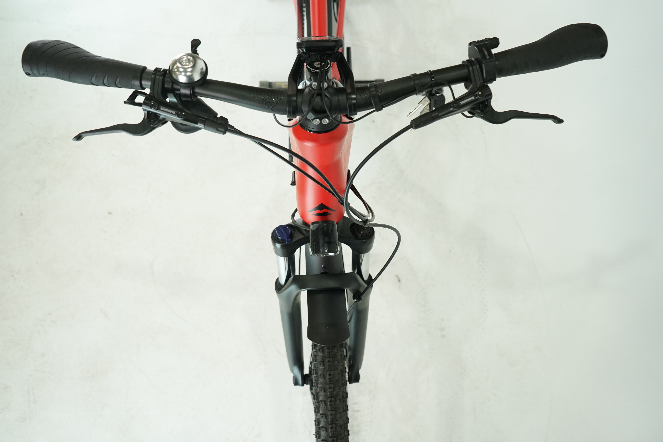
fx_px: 608
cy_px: 221
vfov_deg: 40.0
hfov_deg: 57.2
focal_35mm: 33
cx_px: 332
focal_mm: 33
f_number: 5.6
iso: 1600
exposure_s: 1/200
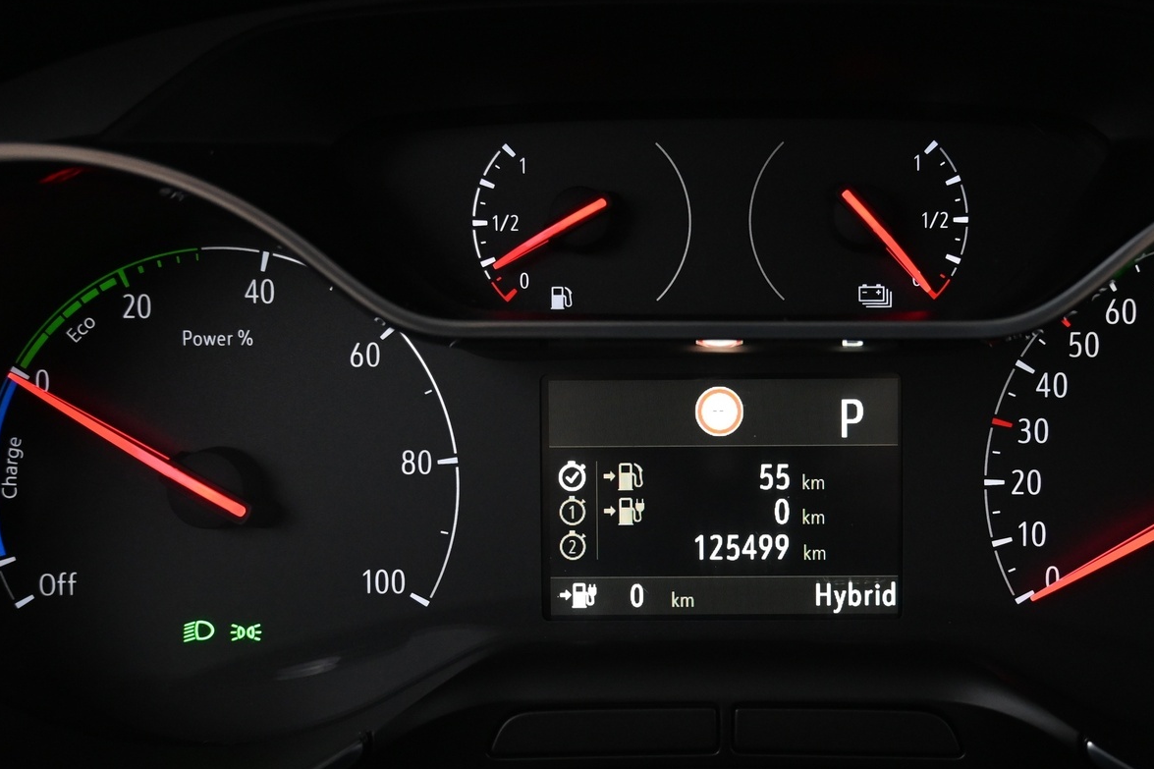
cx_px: 721
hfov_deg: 47.7
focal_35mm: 40
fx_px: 1293
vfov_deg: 33.0
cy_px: 455
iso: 1600
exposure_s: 1/30
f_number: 3.8
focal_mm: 19.5
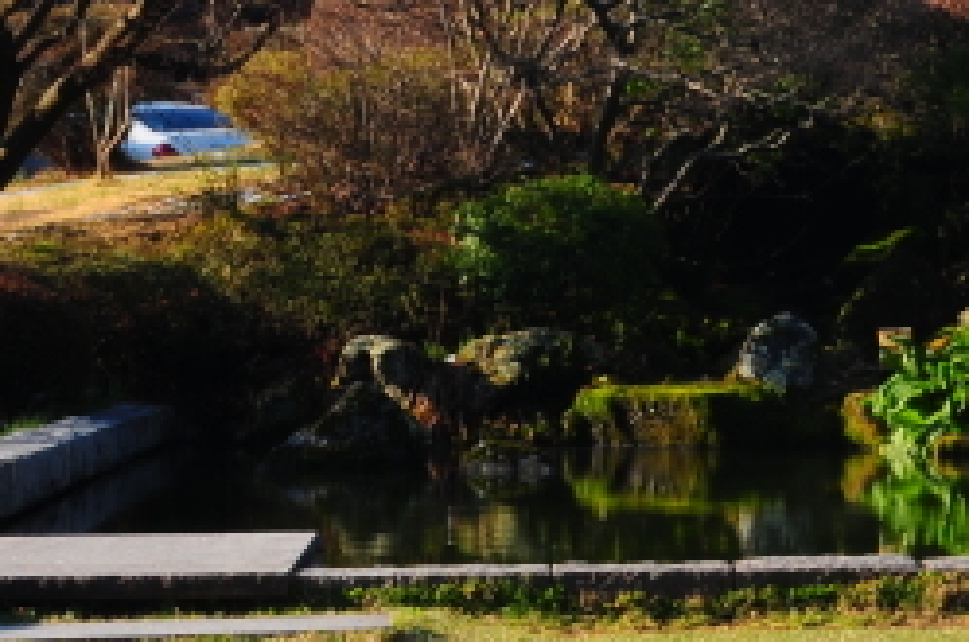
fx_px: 4916
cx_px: 992
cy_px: -6
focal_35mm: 183
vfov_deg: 7.4
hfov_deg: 11.1
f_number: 22
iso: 200
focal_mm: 38
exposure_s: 1/10
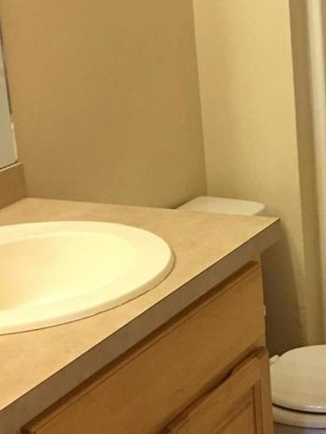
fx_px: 1155
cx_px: 385
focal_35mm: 92
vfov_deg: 21.2
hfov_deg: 15.5
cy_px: 126
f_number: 2.2
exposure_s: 1/15
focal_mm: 4.15
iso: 64
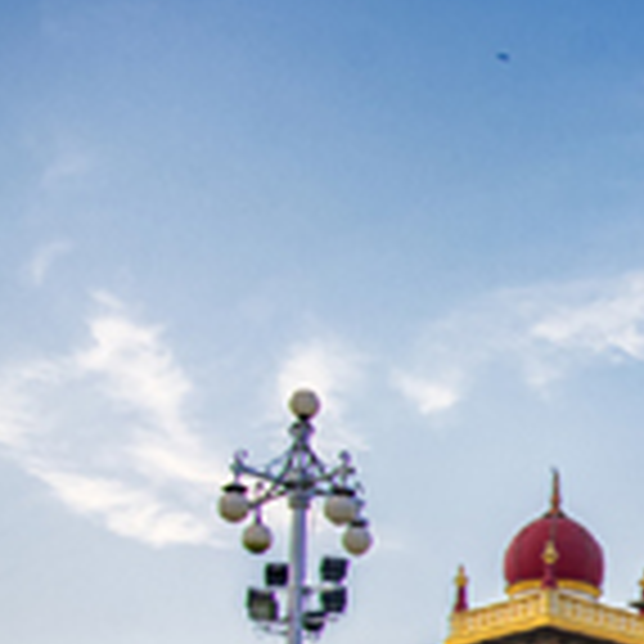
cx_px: 955
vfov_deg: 17.0
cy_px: 639
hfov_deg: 16.0
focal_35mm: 100
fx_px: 2112
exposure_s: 1/10
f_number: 8
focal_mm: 25
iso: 250
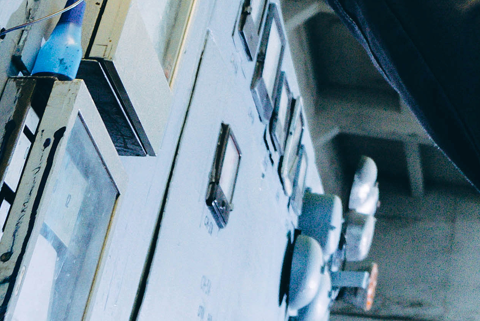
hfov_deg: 19.9
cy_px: -169
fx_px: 1094
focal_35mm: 82
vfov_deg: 15.3
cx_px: 799
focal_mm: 14
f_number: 4
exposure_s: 1/50
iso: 500
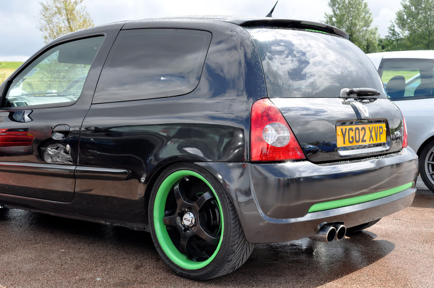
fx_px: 578
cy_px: 144
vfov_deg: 28.0
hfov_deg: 41.2
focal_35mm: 48
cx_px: 217
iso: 200
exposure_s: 1/200
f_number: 7.1
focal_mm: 32
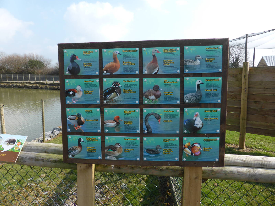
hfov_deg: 69.4
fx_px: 199
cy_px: 103
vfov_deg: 54.9
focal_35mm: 25
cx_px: 138
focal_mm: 4.4
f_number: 3.3
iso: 100
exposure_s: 1/640
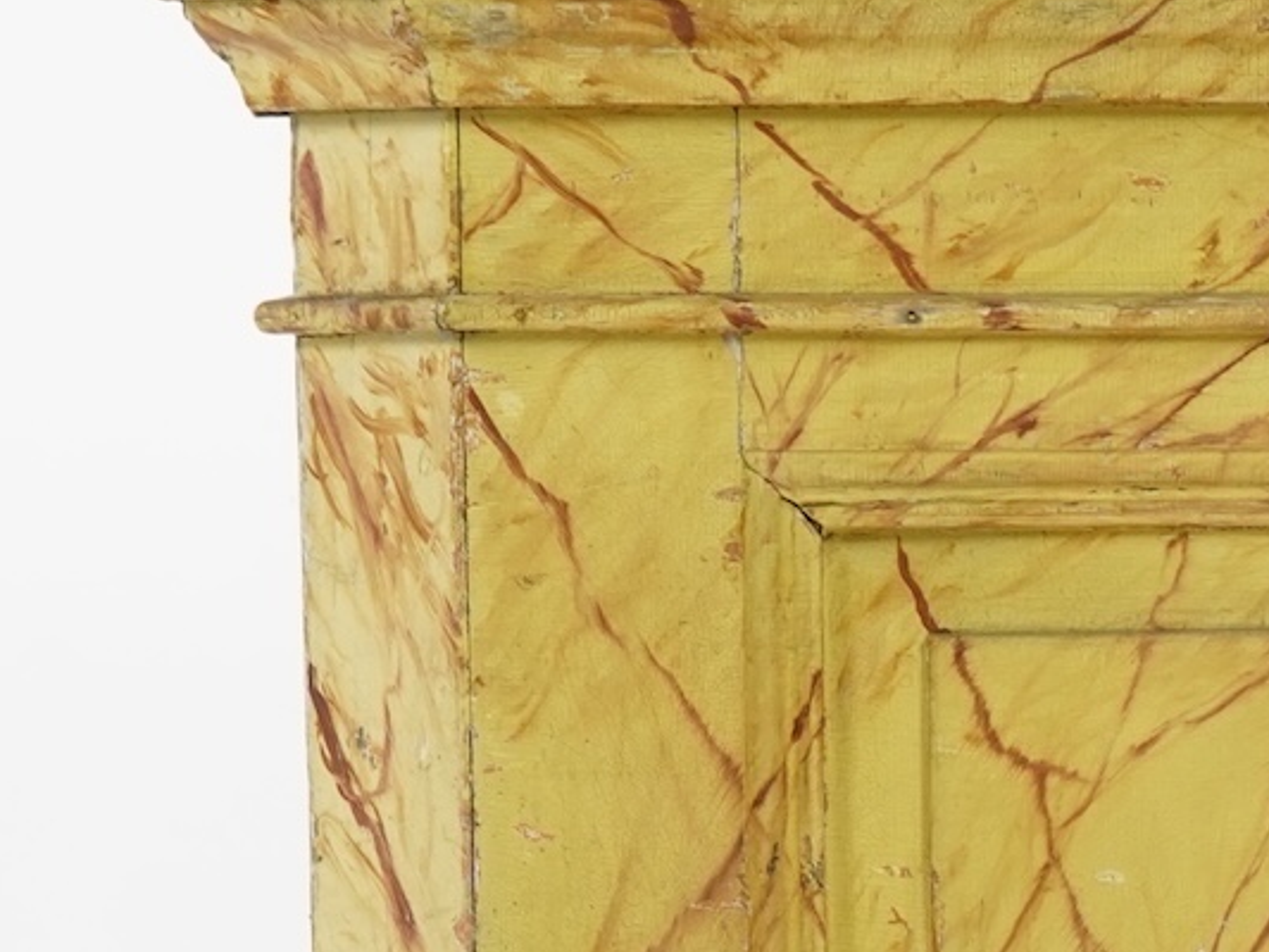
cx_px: 1126
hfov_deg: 12.5
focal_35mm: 157
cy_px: 1085
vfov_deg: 9.4
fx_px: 5757
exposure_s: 1/60
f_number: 4.5
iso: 500
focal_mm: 29
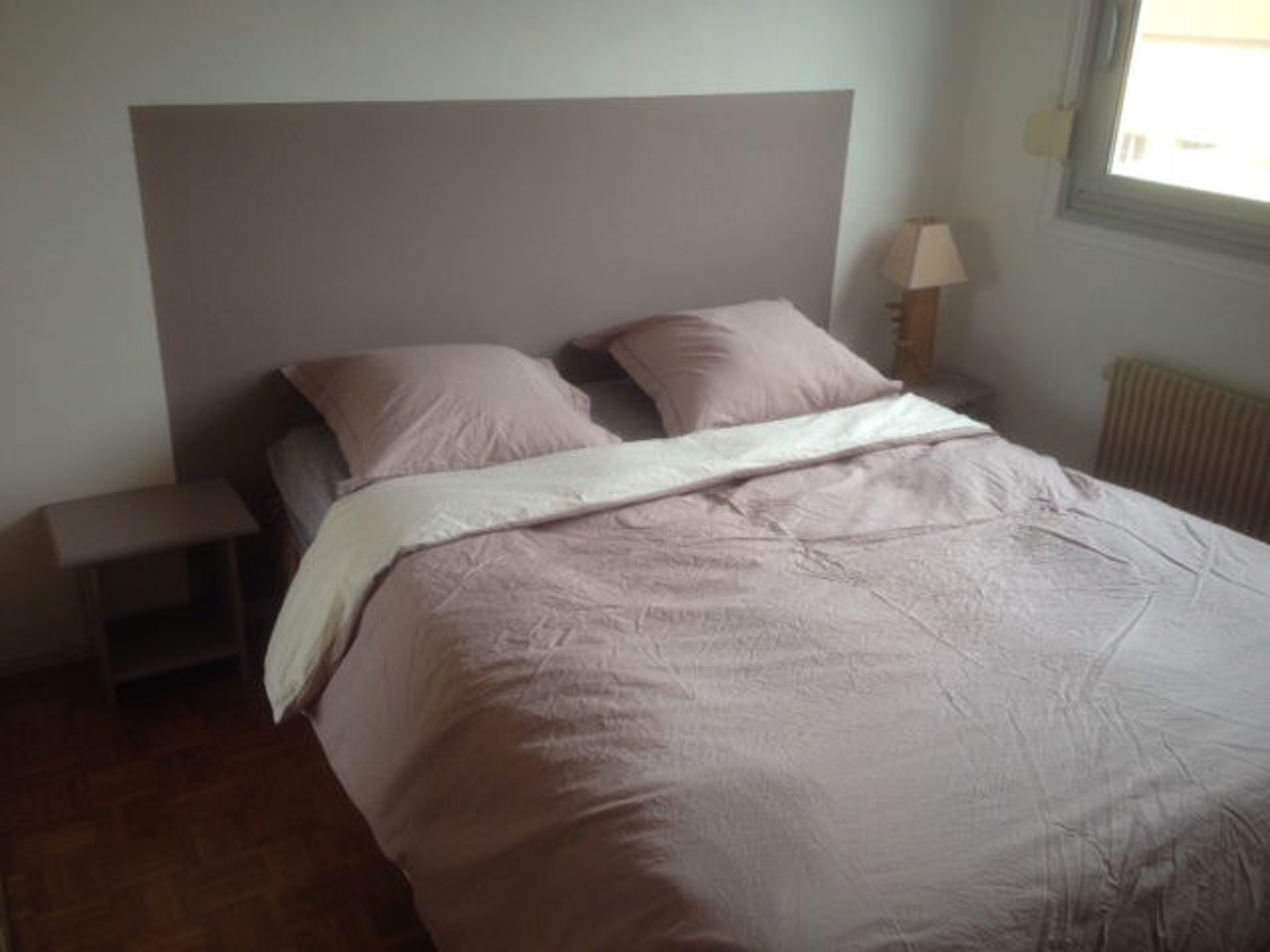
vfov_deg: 40.7
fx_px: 1284
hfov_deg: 52.6
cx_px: 635
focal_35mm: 35
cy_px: 476
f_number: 2.4
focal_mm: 4.28
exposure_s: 1/40
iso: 50
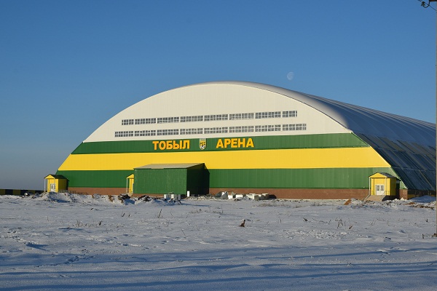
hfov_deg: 28.1
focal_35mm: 72
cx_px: 218
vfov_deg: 18.9
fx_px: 874
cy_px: 146
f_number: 11
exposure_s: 1/500
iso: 200
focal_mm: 48
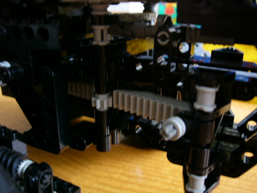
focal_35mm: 35
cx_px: 128
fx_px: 260
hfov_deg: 52.6
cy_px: 96
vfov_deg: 40.7
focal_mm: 5.8
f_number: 2.8
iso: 200
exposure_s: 1/8
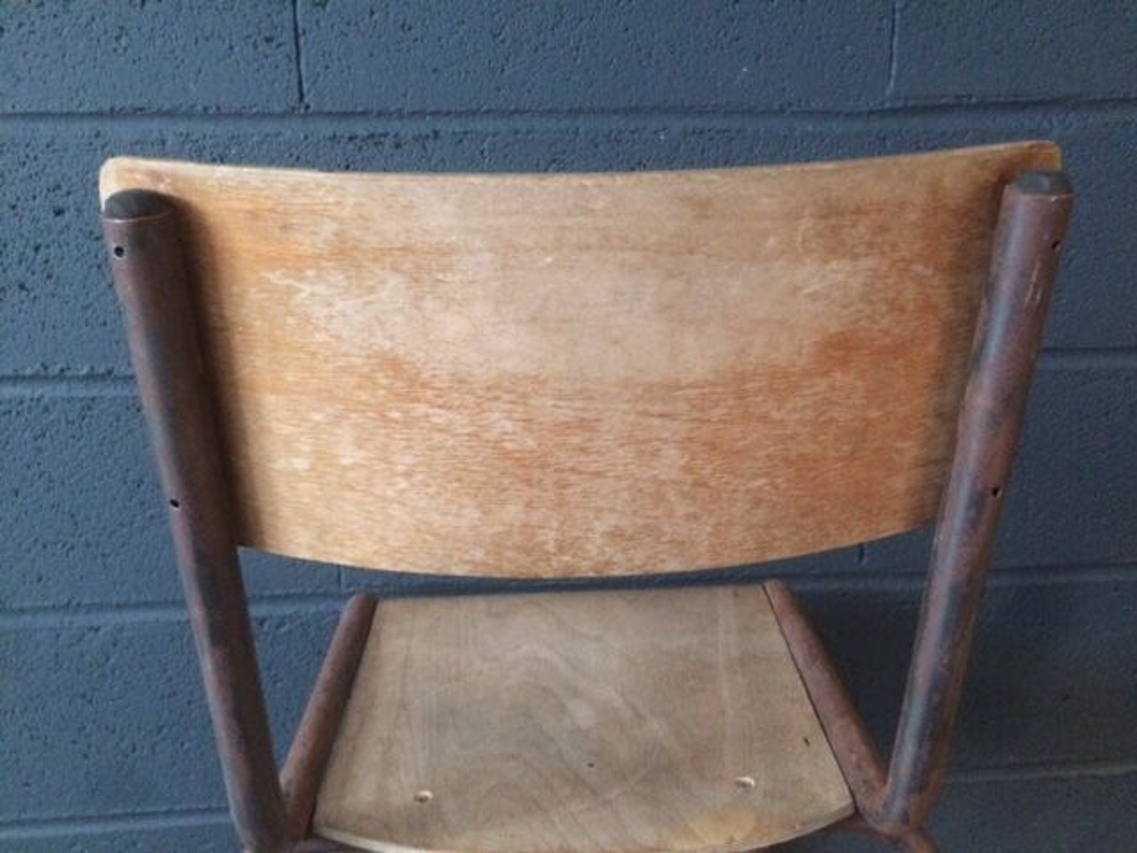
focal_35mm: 29
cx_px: 568
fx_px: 953
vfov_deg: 48.2
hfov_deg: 61.7
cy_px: 426
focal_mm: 4.15
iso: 400
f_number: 2.2
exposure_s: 1/17
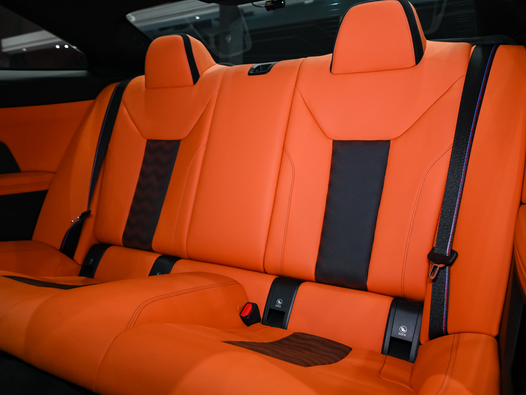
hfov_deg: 65.2
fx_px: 410
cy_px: 202
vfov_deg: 51.4
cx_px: 237
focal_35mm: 27
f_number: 5
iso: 3200
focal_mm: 24
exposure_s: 1/160
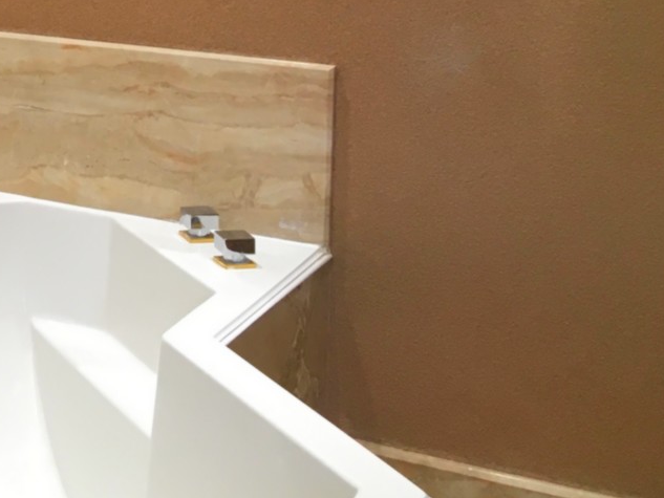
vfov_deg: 16.3
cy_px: -55
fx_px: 1688
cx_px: -283
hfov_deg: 19.8
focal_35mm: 88
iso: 64
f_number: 2.2
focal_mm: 4.15
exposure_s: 1/33
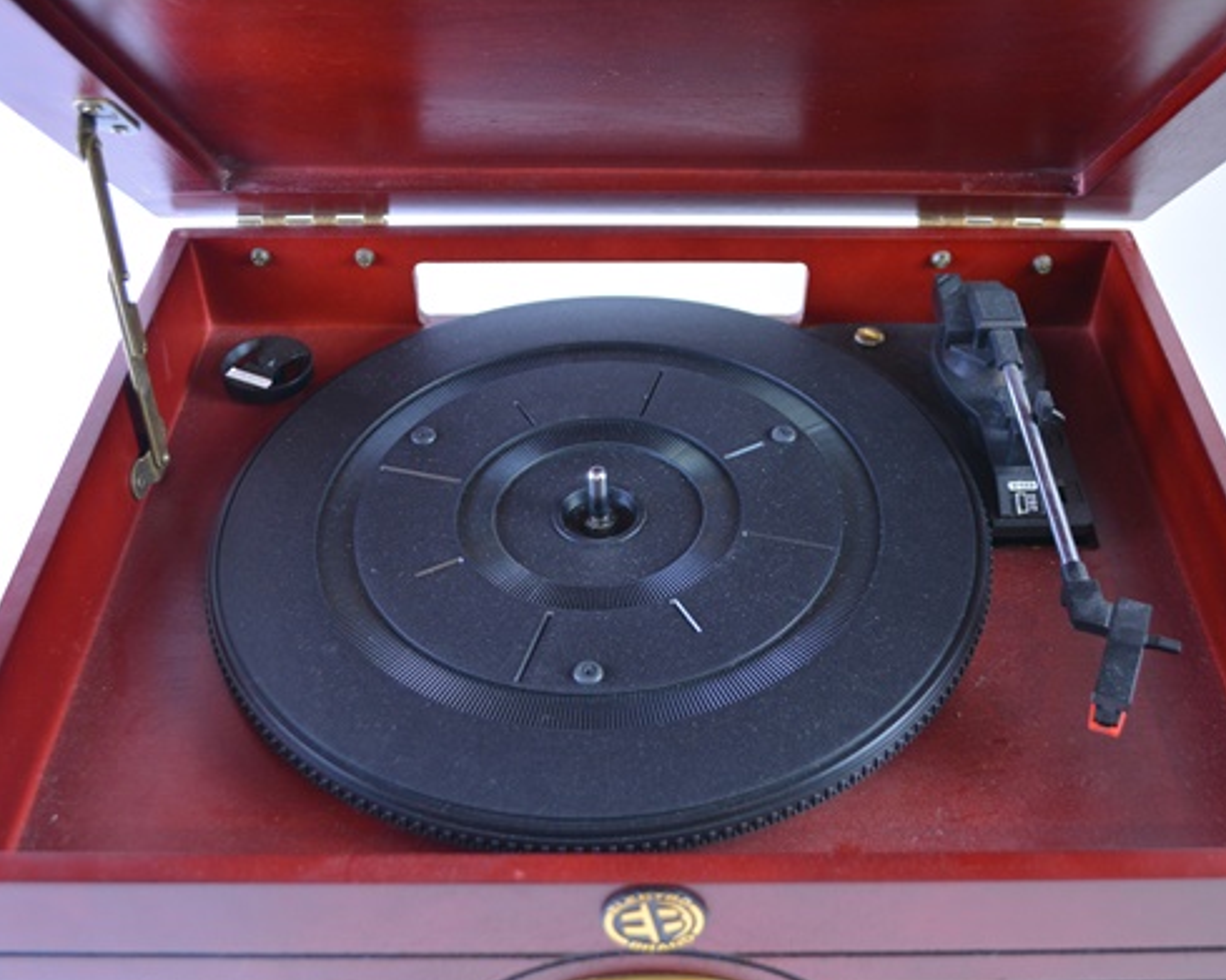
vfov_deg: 39.1
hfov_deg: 47.9
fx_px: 1379
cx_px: 669
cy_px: 494
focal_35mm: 38
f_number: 4
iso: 800
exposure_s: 1/60
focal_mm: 22
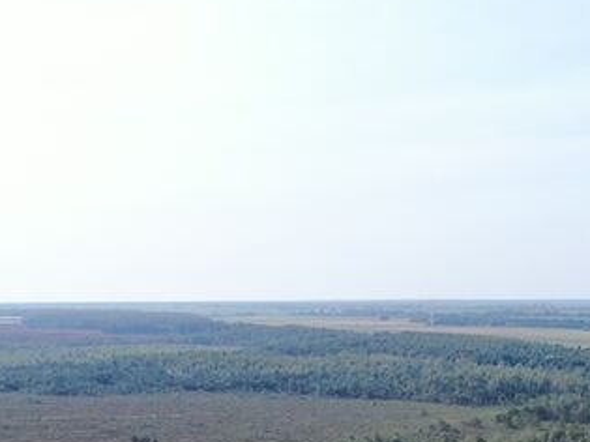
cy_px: 534
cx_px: 124
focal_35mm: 64
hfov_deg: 29.6
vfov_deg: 21.3
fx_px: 1090
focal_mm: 4.39
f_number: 2.8
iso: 100
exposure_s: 1/1000
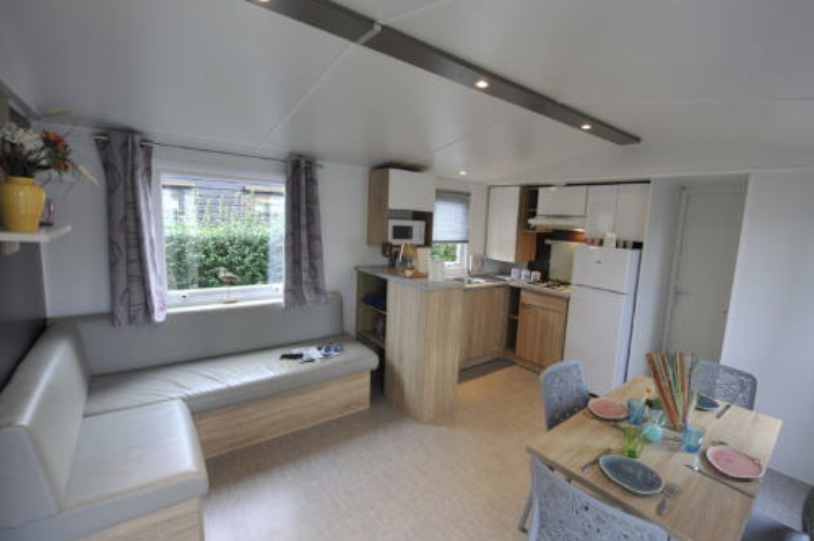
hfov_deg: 96.3
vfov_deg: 73.6
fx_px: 361
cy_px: 275
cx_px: 460
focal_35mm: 16
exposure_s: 1/100
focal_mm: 14
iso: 640
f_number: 3.5
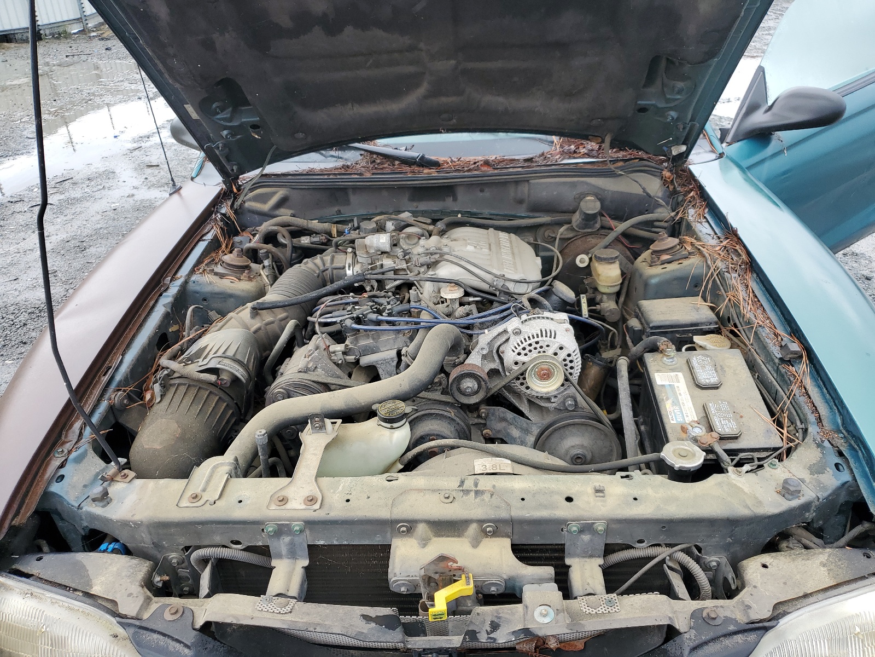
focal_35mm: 26
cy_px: 328
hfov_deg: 67.3
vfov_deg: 53.1
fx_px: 657
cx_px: 438
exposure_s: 1/294
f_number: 1.5
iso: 50
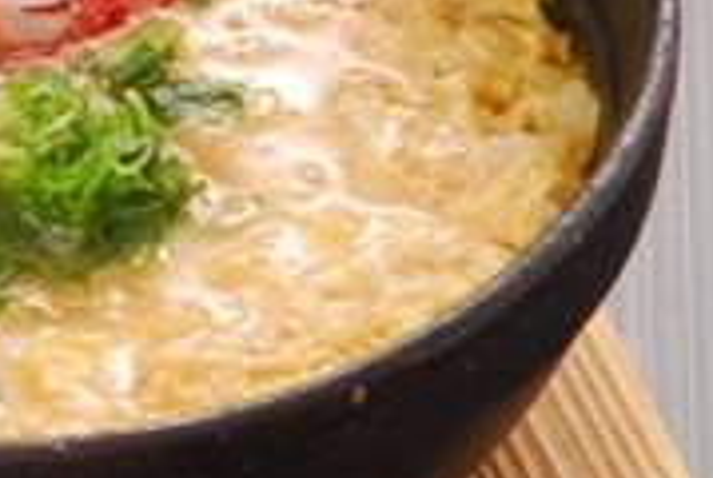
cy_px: -20
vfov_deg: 1.8
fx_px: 14918
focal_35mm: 752
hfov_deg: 2.7
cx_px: -12
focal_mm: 200
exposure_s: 1/250
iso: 200
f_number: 14
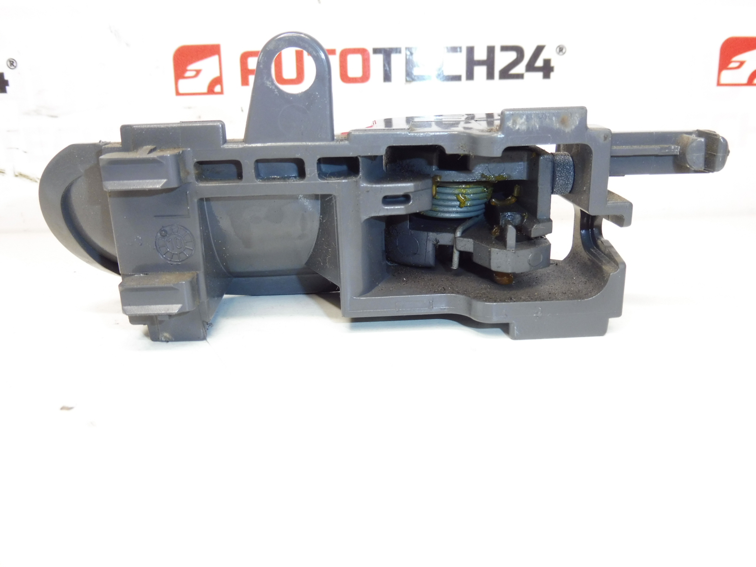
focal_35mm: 30
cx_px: 378
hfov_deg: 60.0
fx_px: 655
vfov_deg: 46.8
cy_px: 284
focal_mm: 5.4
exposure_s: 1/60
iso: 200
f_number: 3.5
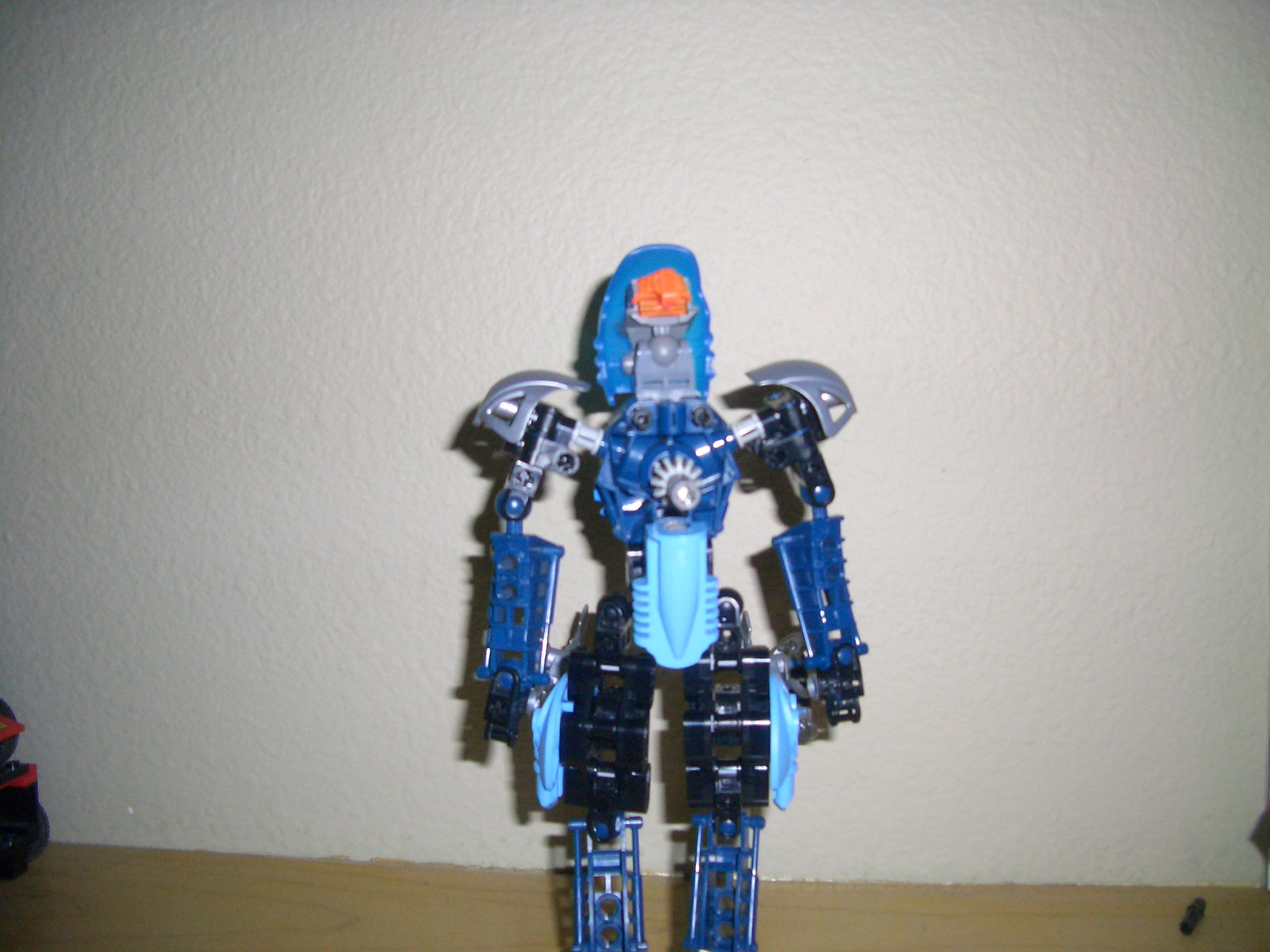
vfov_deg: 40.7
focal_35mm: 35
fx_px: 1284
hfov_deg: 52.6
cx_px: 635
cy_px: 476
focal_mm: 5.8
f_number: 2.6
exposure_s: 1/60
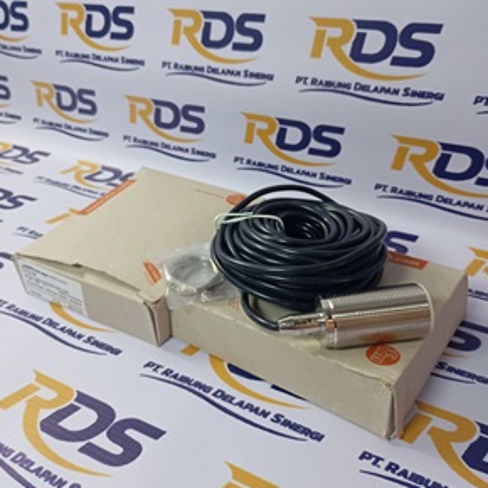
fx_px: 542
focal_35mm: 34
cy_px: 225
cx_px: 239
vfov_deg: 48.4
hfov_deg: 48.4
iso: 493
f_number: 1.8
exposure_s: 1/33.3
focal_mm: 4.27
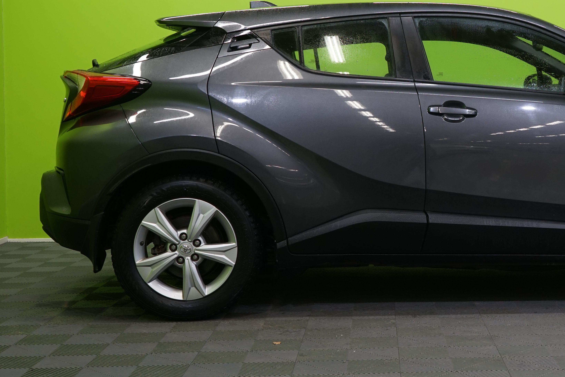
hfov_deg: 29.8
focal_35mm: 66
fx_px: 1036
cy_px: 141
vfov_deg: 20.6
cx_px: 451
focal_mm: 36
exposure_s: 1/30
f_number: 6.3
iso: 500
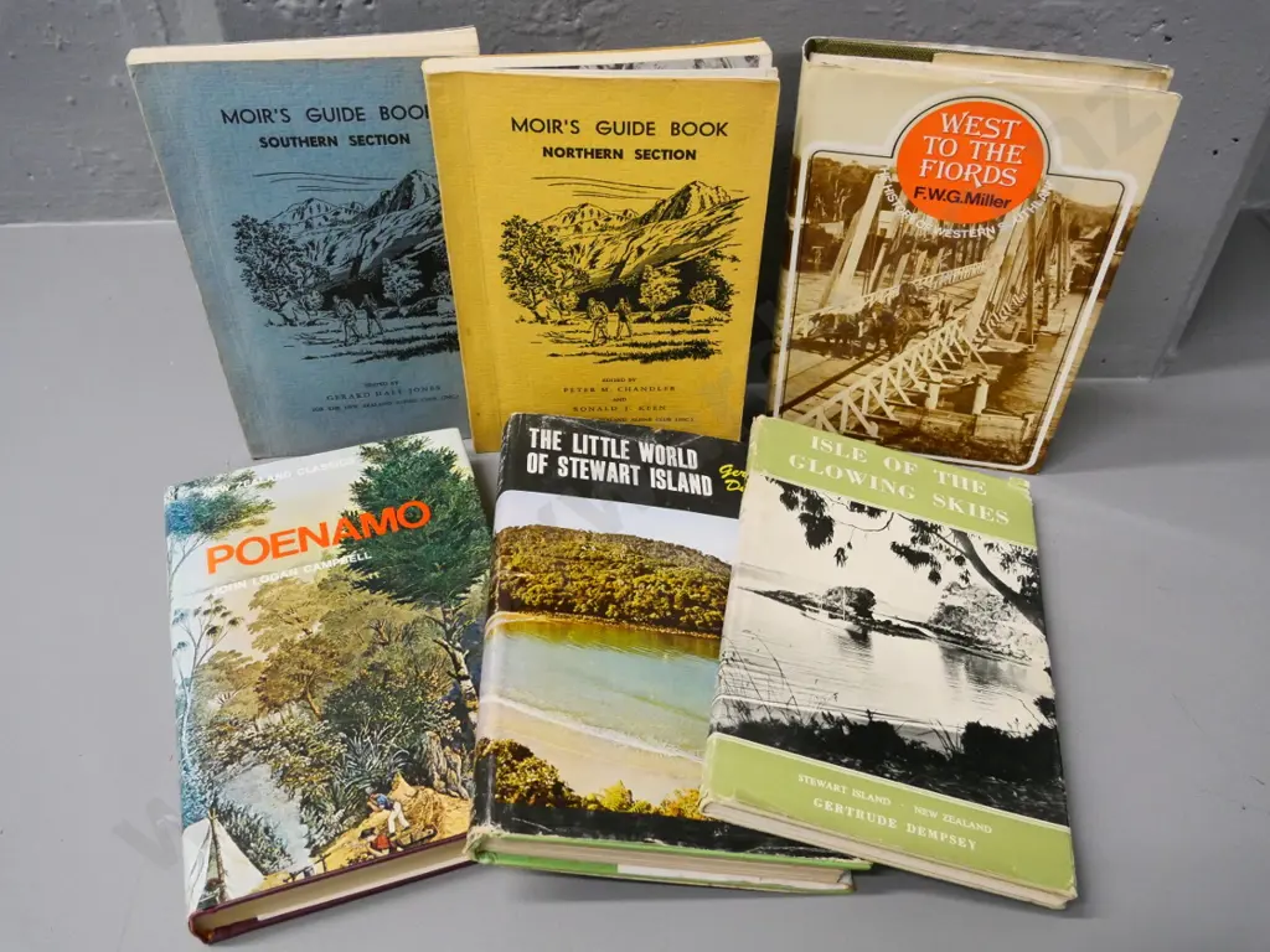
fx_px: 1101
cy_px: 476
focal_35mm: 30
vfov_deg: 46.8
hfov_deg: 60.0
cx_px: 635
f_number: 5.6
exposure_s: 1/125
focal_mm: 15
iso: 3200
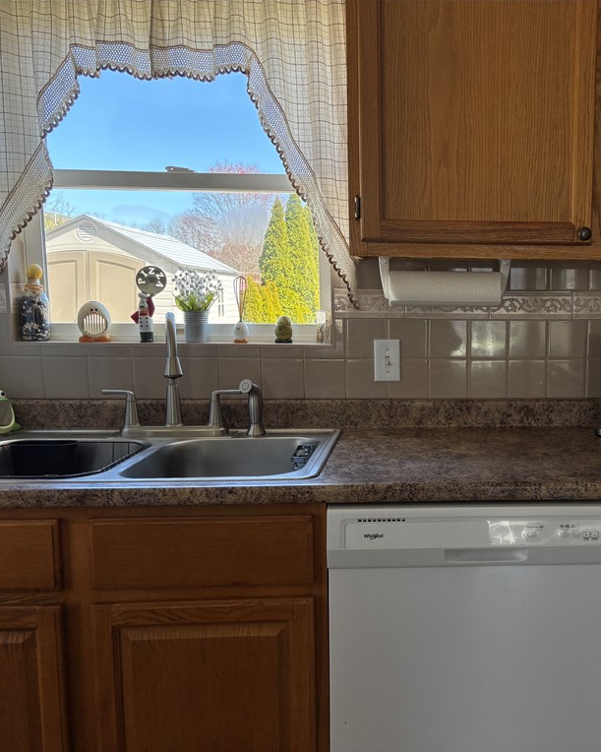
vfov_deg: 52.8
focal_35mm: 34
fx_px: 756
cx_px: 480
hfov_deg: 41.5
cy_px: 377
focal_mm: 5.96
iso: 50
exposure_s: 1/330
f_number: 1.6
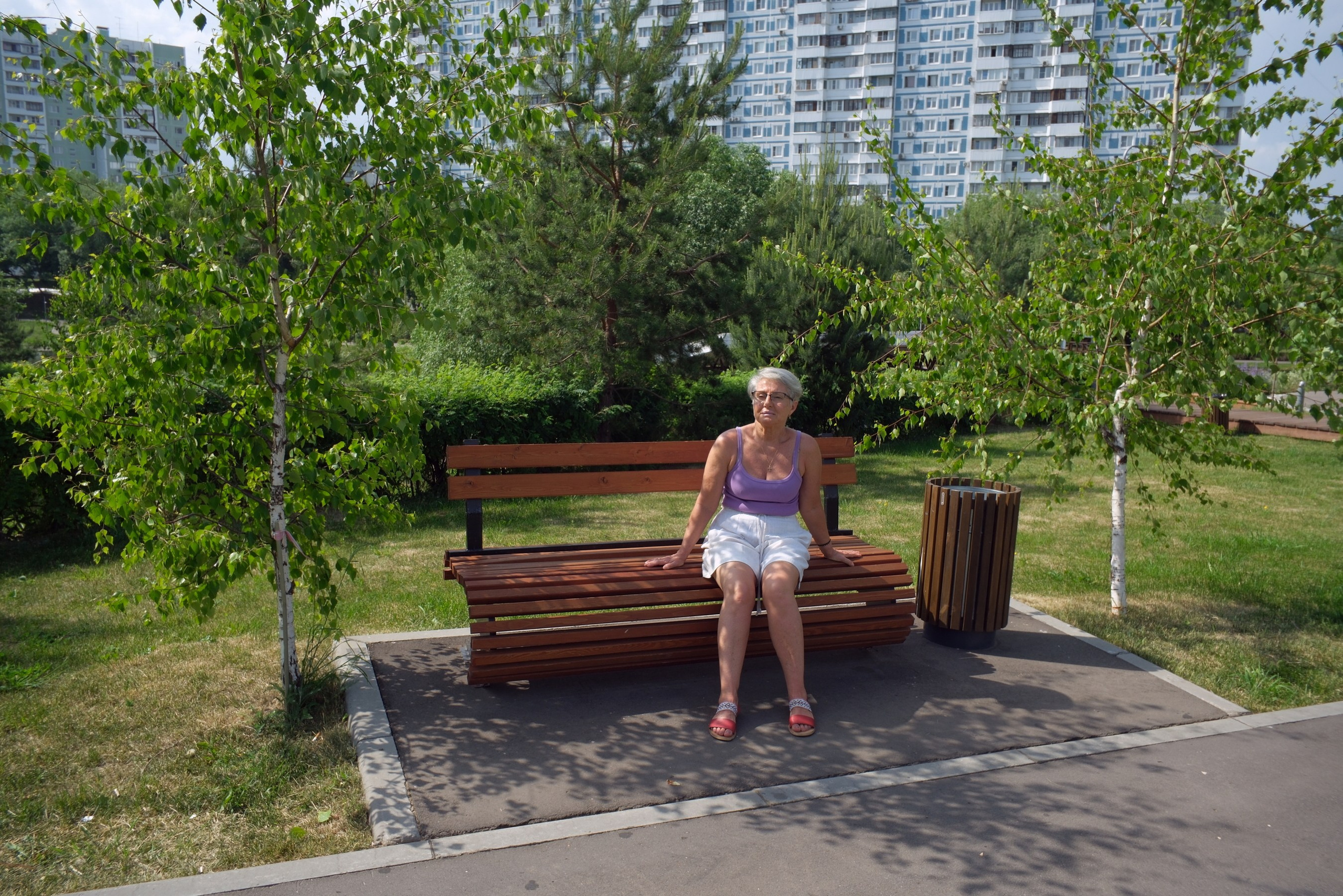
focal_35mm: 27
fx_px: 1007
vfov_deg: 47.9
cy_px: 448
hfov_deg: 67.4
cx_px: 672
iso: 160
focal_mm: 18
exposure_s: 1/220
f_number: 8
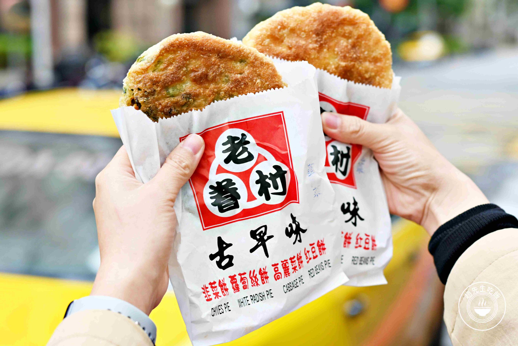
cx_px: 259
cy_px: 173
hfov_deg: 27.0
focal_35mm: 75
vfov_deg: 18.2
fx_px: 1079
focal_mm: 50
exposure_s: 1/160
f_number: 3.2
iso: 100
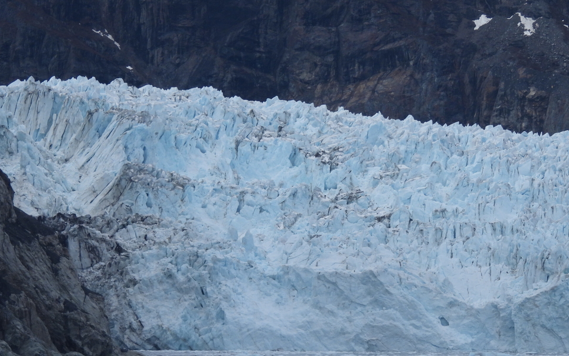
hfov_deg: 5.7
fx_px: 5674
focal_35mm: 366
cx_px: 287
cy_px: 212
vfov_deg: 3.6
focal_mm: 46.4
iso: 100
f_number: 4.5
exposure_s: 1/1250
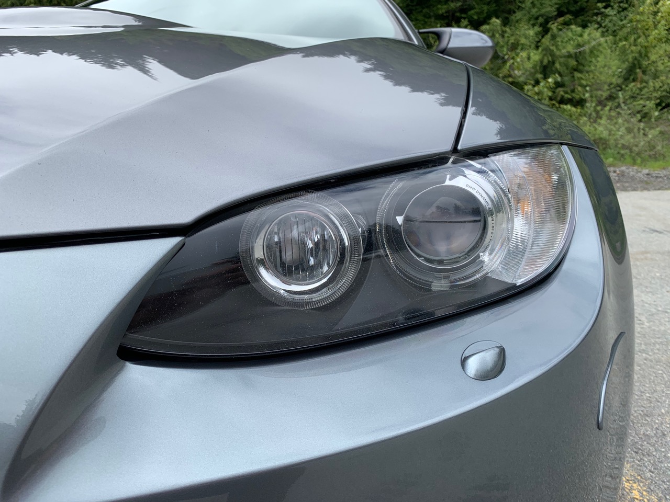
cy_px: 251
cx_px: 335
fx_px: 503
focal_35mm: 26
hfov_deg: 67.3
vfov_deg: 53.1
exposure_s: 1/1812
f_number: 1.8
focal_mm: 4.25
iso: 25
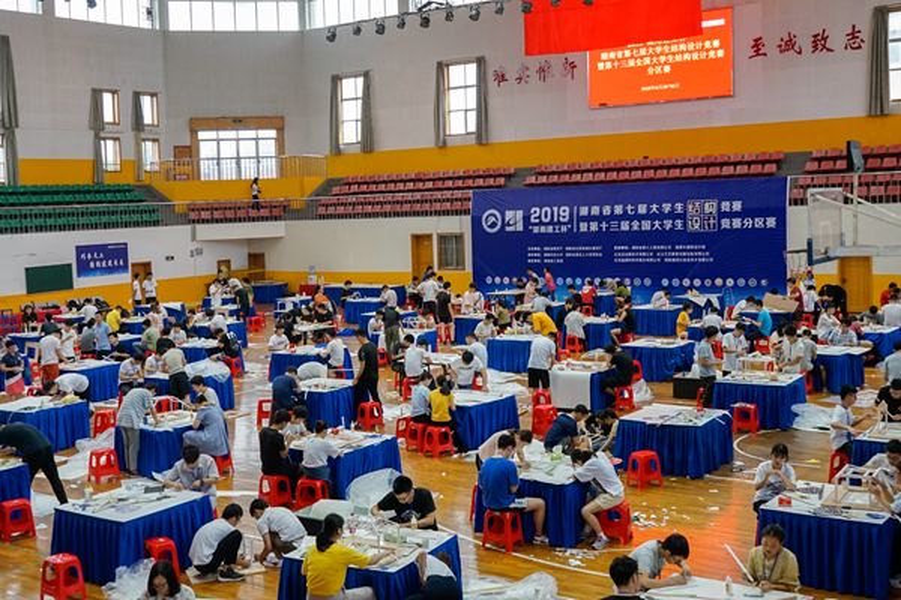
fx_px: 1051
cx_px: 450
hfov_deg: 46.4
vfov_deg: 31.9
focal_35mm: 42
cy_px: 300
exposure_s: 1/60
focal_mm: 28
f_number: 5.6
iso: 1000
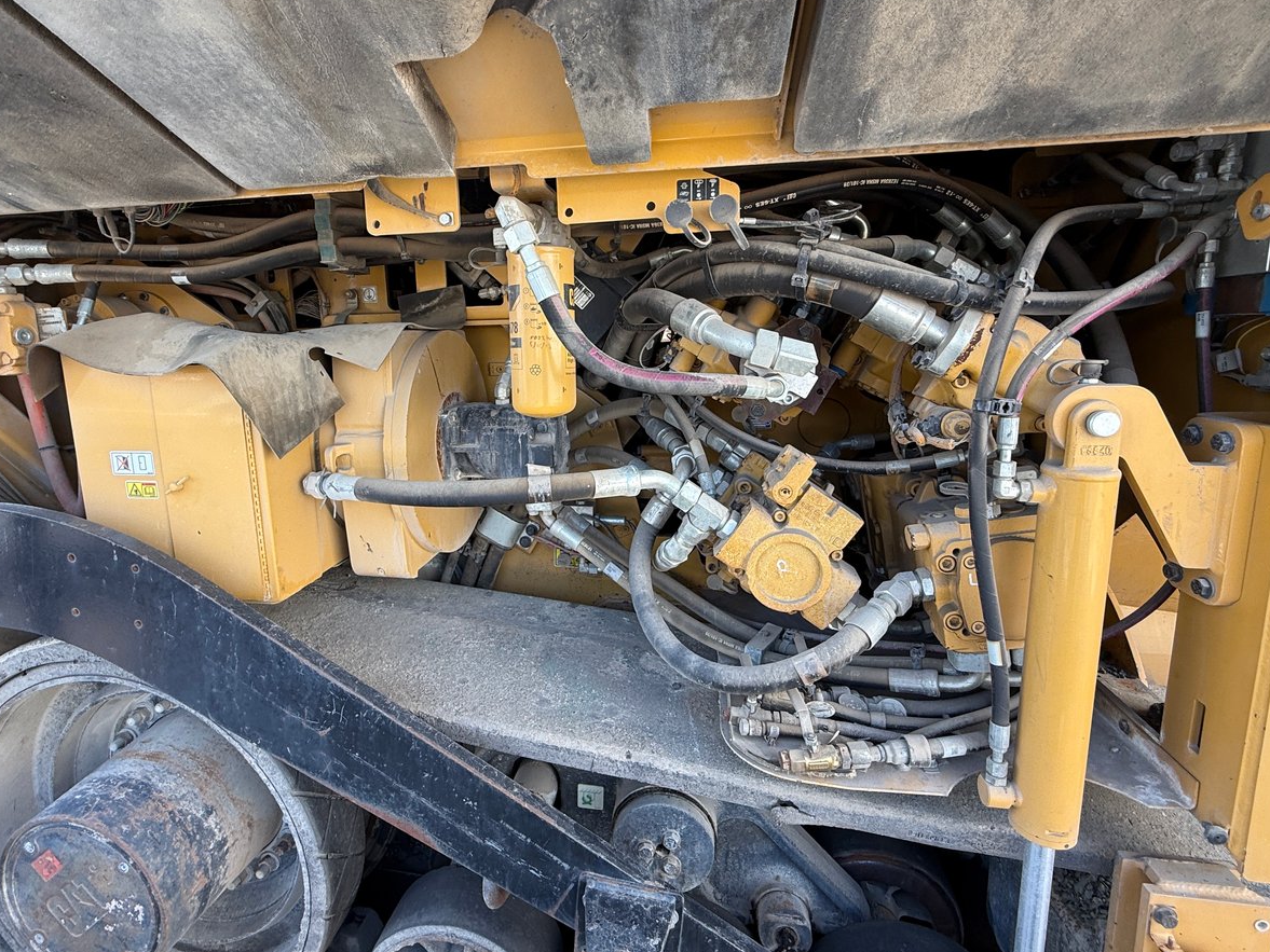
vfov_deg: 71.5
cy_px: 441
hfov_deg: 87.6
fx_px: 660
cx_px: 596
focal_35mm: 18
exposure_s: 1/99
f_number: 2.2
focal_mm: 2.22
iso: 50
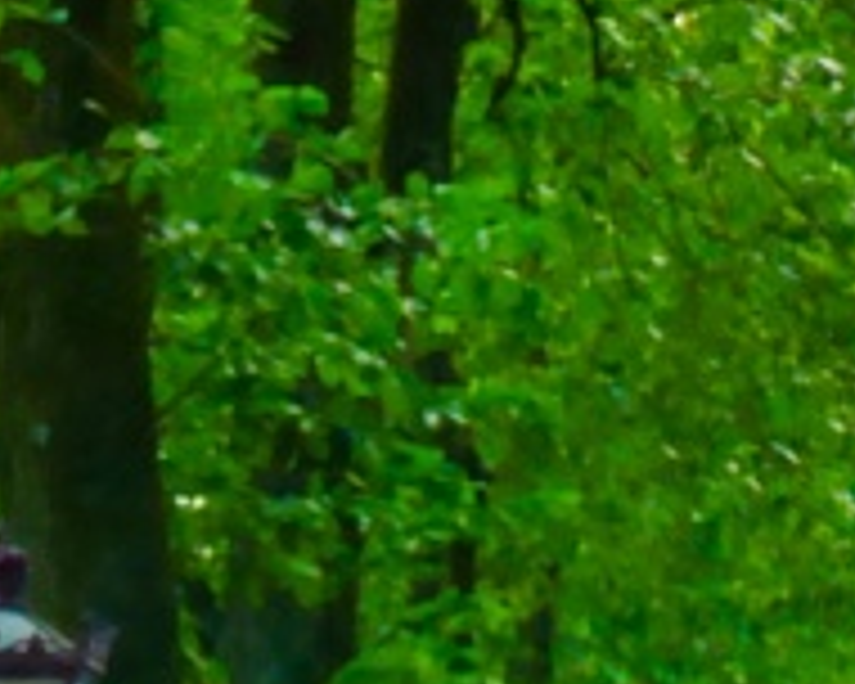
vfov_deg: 2.9
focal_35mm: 529
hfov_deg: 3.7
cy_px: 1539
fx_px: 13386
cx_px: -18
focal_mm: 24.3
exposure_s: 1/125
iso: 500
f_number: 4.5
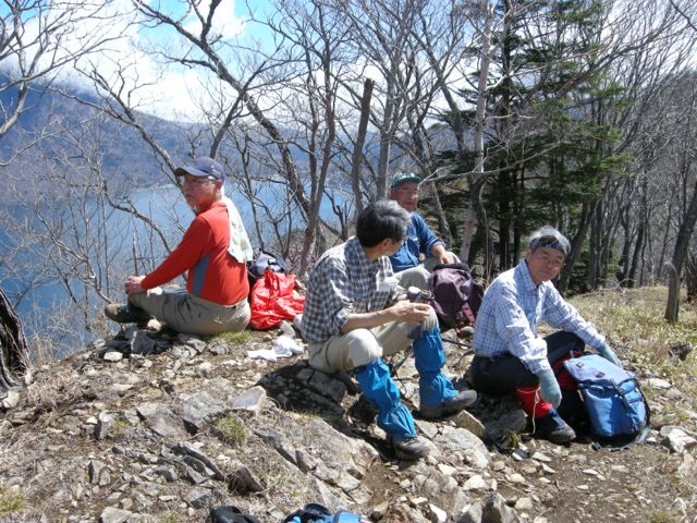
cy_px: 262
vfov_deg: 40.7
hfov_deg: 52.6
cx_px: 348
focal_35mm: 35
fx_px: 705
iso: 64
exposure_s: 1/239
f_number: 4.8
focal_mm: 7.5
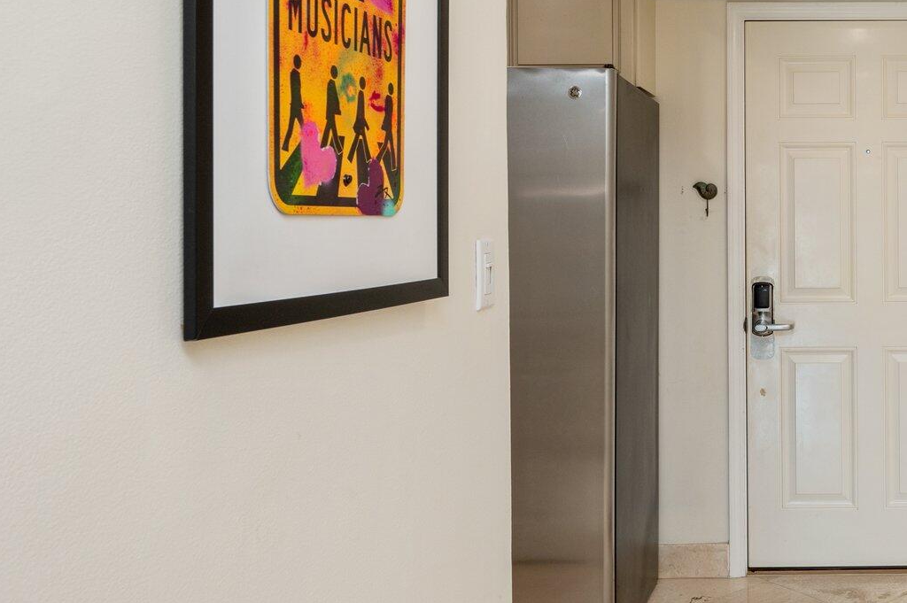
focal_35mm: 40
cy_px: 229
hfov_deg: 43.2
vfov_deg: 33.2
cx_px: 859
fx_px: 1007
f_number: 9
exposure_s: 1/30
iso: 320
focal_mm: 20
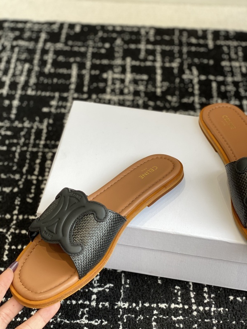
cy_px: 164
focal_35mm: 52
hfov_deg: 28.0
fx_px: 495
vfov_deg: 36.8
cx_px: 124
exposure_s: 1/122
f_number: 2
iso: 40
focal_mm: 6
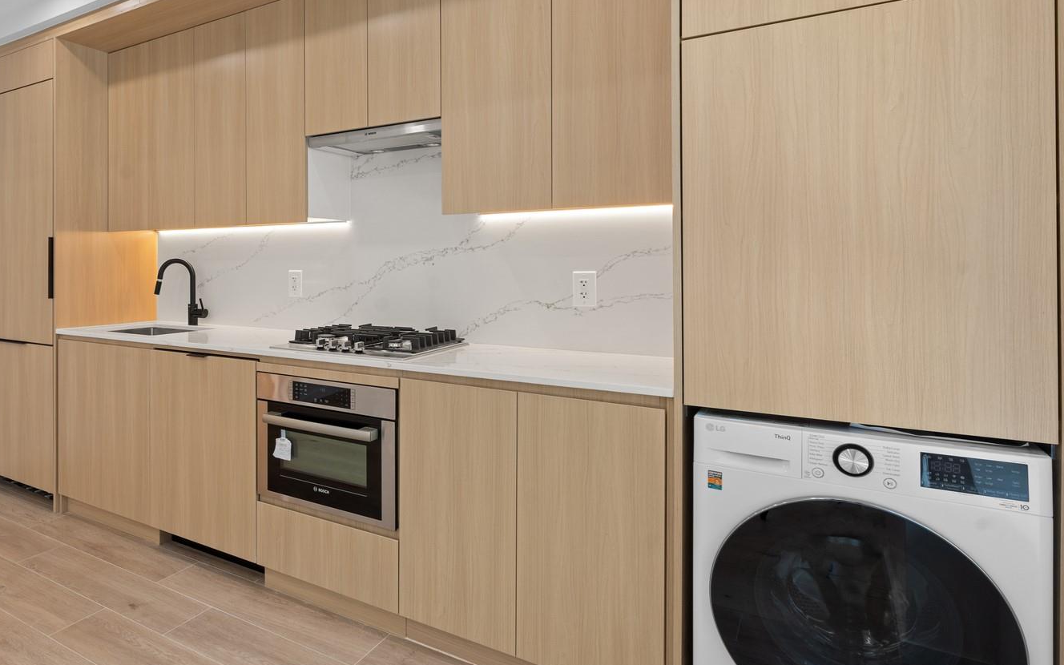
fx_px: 638
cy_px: 262
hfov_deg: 76.6
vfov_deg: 54.6
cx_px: 339
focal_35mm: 22
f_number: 10
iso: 200
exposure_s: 1/6
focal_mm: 14
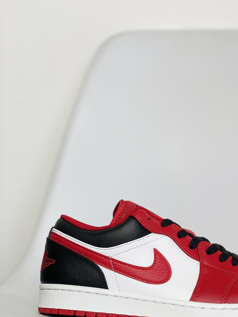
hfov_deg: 18.1
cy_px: 209
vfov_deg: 24.0
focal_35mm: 81
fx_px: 743
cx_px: 185
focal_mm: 6
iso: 20
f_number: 2
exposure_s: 1/130
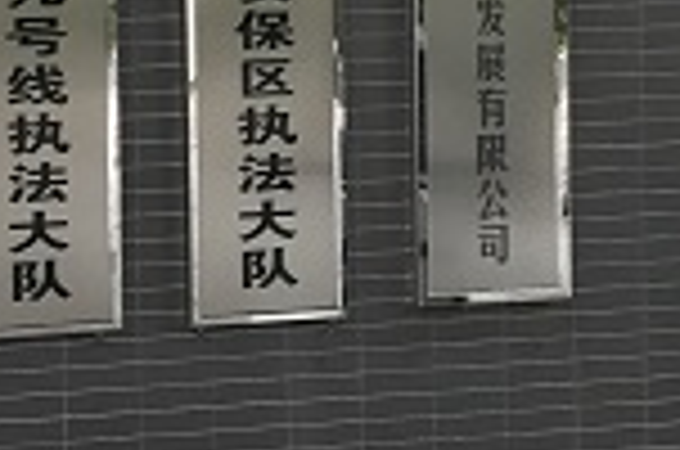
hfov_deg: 11.3
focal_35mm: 147
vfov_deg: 9.3
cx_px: -1027
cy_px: 112
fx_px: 2771
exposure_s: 1/105
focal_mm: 3.99
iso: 20
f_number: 1.8
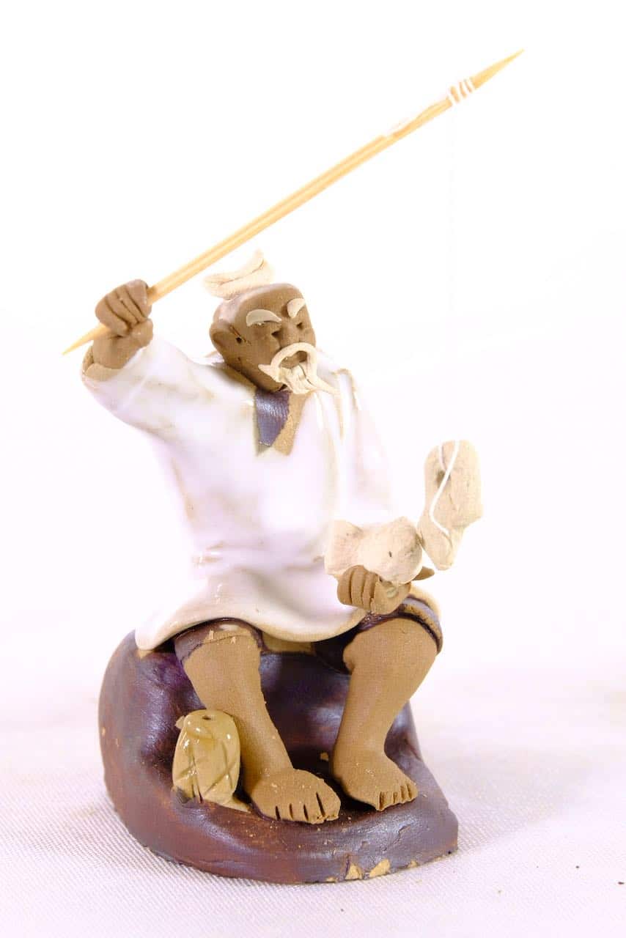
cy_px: 469
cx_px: 313
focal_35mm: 307
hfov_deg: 4.5
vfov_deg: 6.7
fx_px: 8003
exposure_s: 1/25
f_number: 11
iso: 800
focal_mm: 204.6
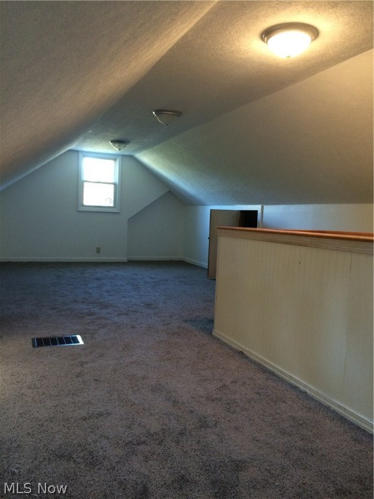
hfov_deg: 48.2
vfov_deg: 61.7
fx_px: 418
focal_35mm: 29
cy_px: 250
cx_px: 187
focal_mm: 4.15
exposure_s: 1/30
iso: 200
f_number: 2.2
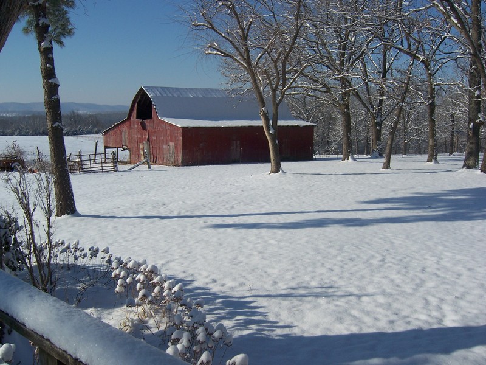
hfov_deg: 51.4
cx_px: 243
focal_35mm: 36
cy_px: 182
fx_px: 505
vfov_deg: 39.7
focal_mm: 6.2
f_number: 4.5
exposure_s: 1/1250
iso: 80
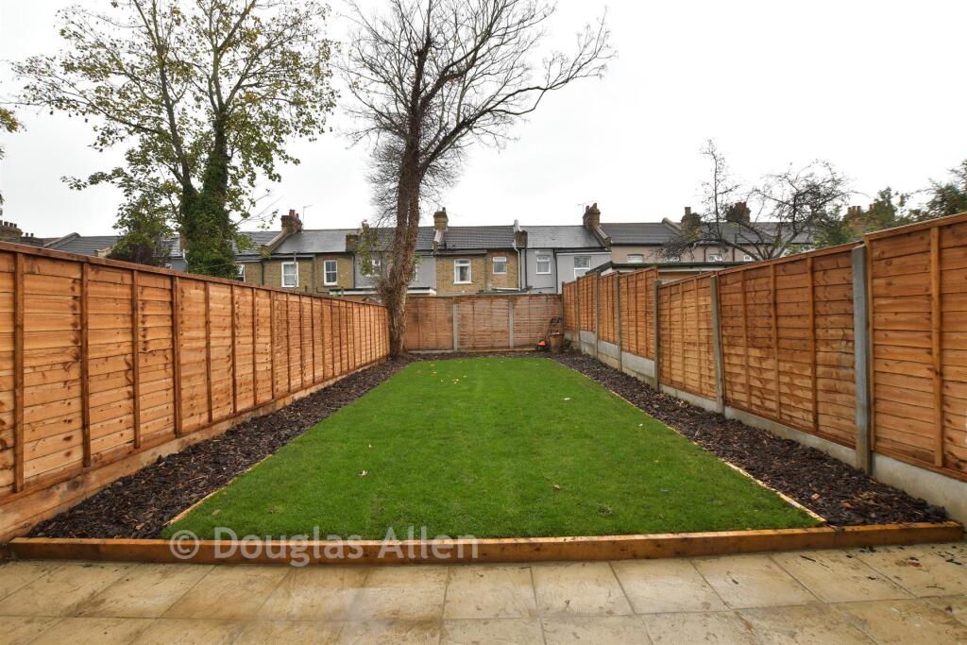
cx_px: 484
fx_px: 403
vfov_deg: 77.3
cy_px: 322
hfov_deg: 100.4
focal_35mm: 15
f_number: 8
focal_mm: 10
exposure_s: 1/20
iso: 250
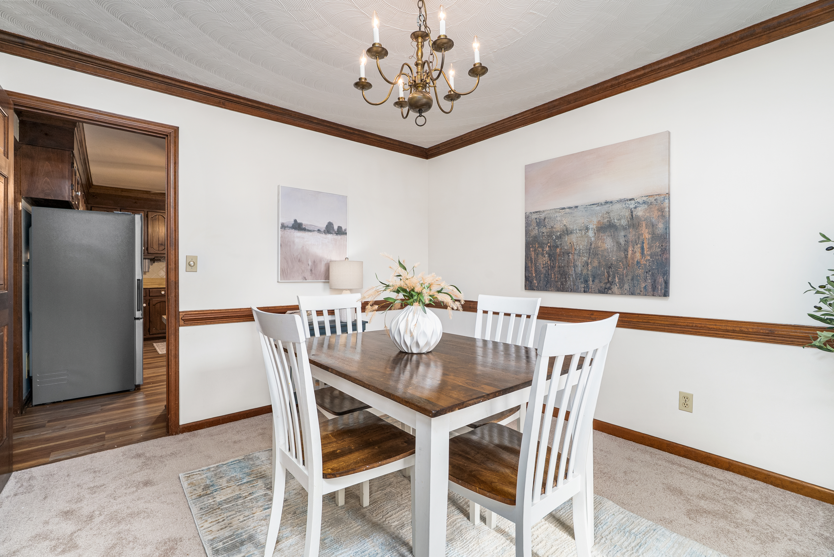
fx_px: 371
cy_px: 278
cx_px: 417
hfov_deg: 96.7
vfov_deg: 73.8
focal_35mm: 16
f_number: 7.1
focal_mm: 16
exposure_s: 1/13
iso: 640
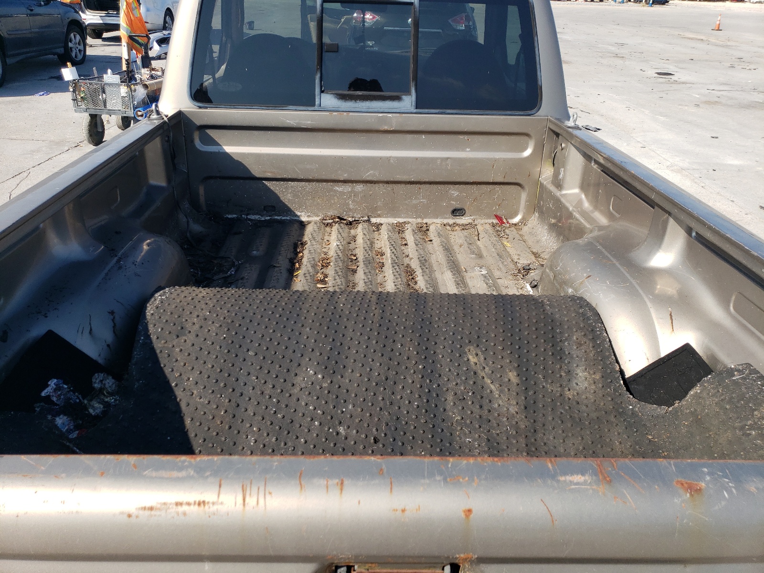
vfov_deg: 53.1
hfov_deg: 67.3
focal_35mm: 26
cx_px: 382
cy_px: 286
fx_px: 574
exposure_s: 1/2000
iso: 50
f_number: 1.5
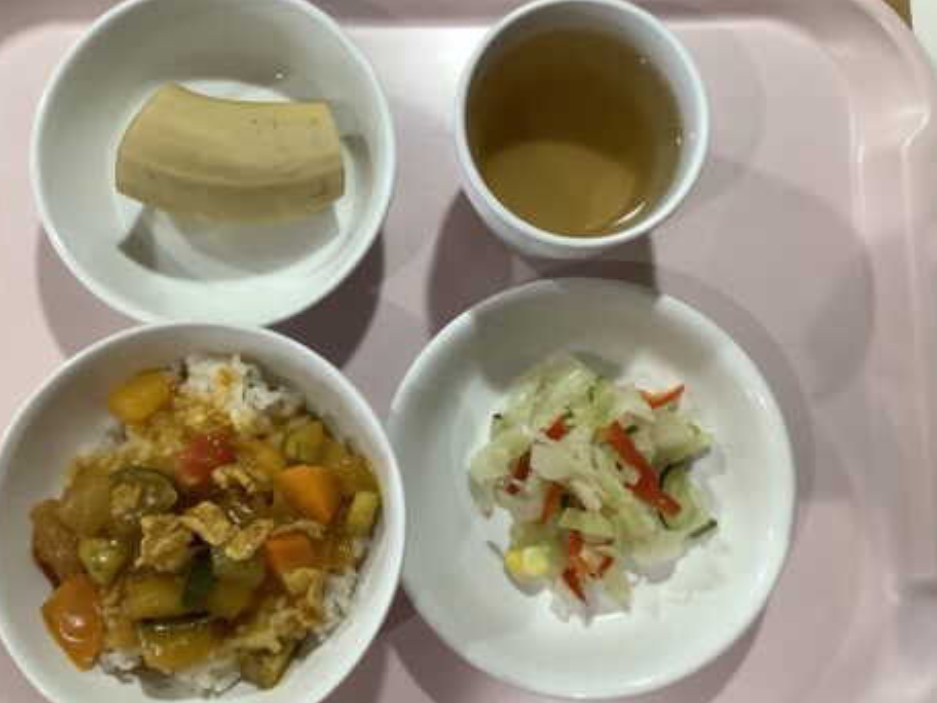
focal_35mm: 34
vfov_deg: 41.8
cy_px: 367
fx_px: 920
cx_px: 425
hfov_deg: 53.9
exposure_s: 1/60
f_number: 2.4
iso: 125
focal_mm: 3.3
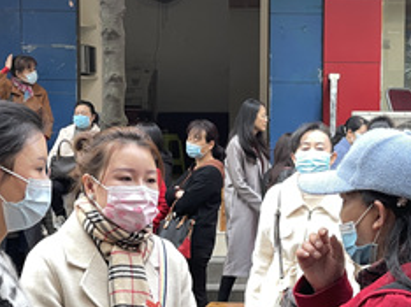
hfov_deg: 14.4
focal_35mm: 137
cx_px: 293
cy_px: 292
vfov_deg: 10.7
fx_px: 1625
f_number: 2.2
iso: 80
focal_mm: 7.5
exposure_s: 1/121
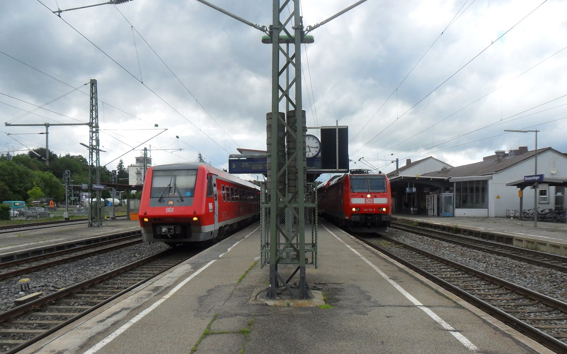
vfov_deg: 41.6
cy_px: 213
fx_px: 463
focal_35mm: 30
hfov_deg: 62.9
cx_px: 271
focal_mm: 4.9
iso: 100
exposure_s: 1/500
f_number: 3.5
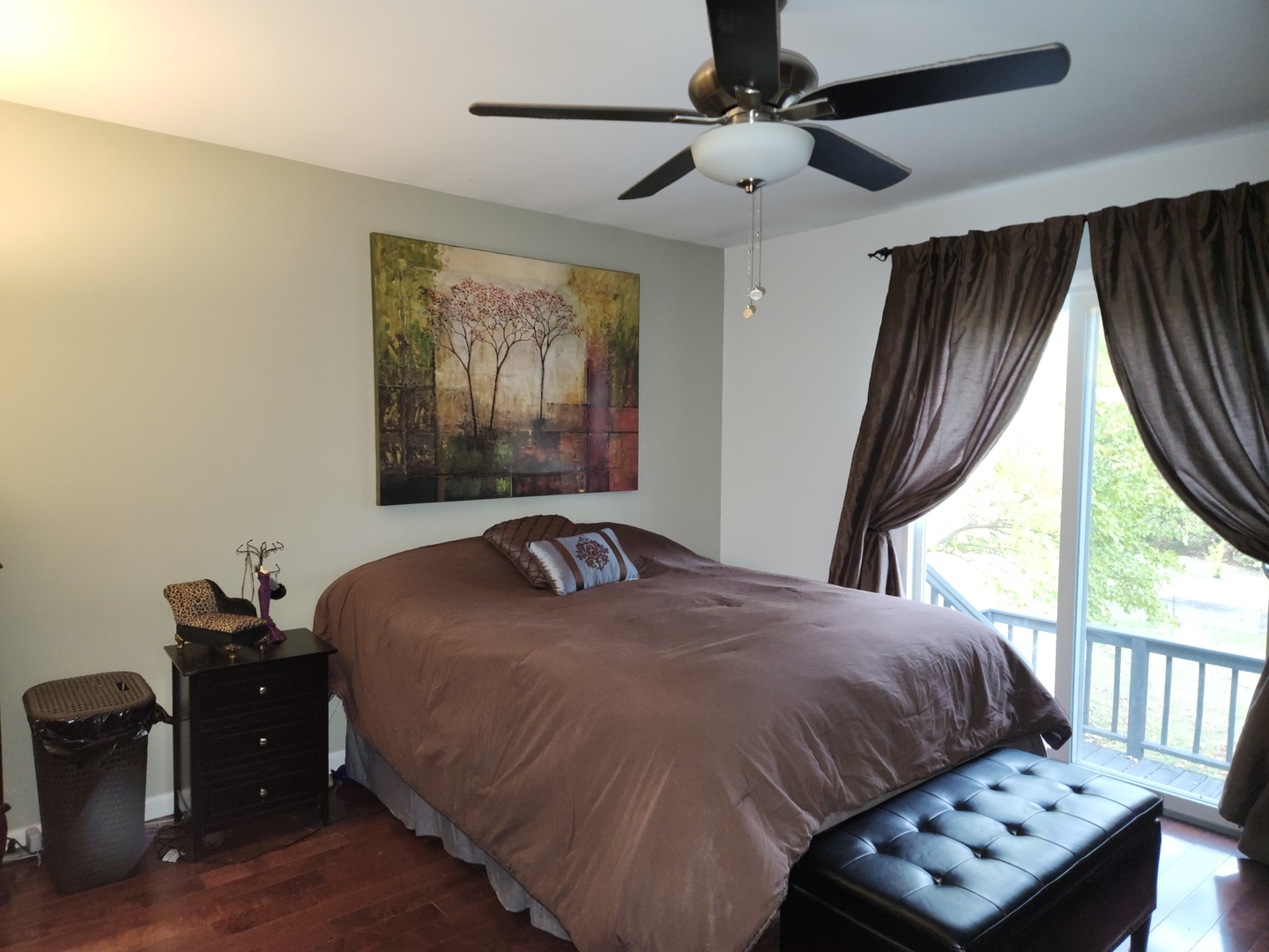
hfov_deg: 73.9
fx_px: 843
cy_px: 476
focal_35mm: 23
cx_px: 634
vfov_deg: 58.9
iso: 160
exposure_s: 1/10
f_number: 1.8
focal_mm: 5.4
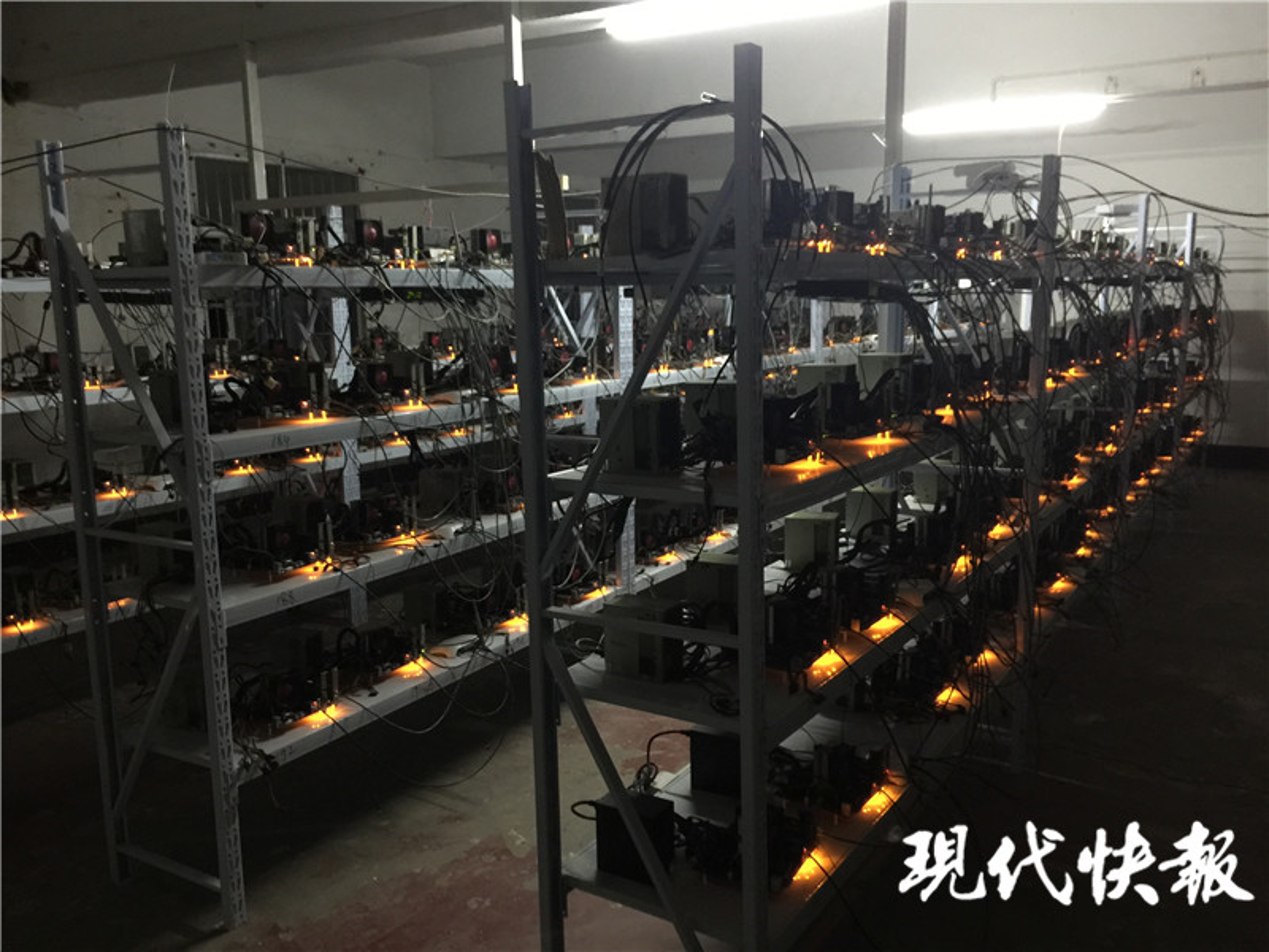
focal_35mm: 29
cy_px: 476
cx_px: 634
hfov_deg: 61.7
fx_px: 1063
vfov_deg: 48.2
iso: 100
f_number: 2.2
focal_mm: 4.15
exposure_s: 1/4
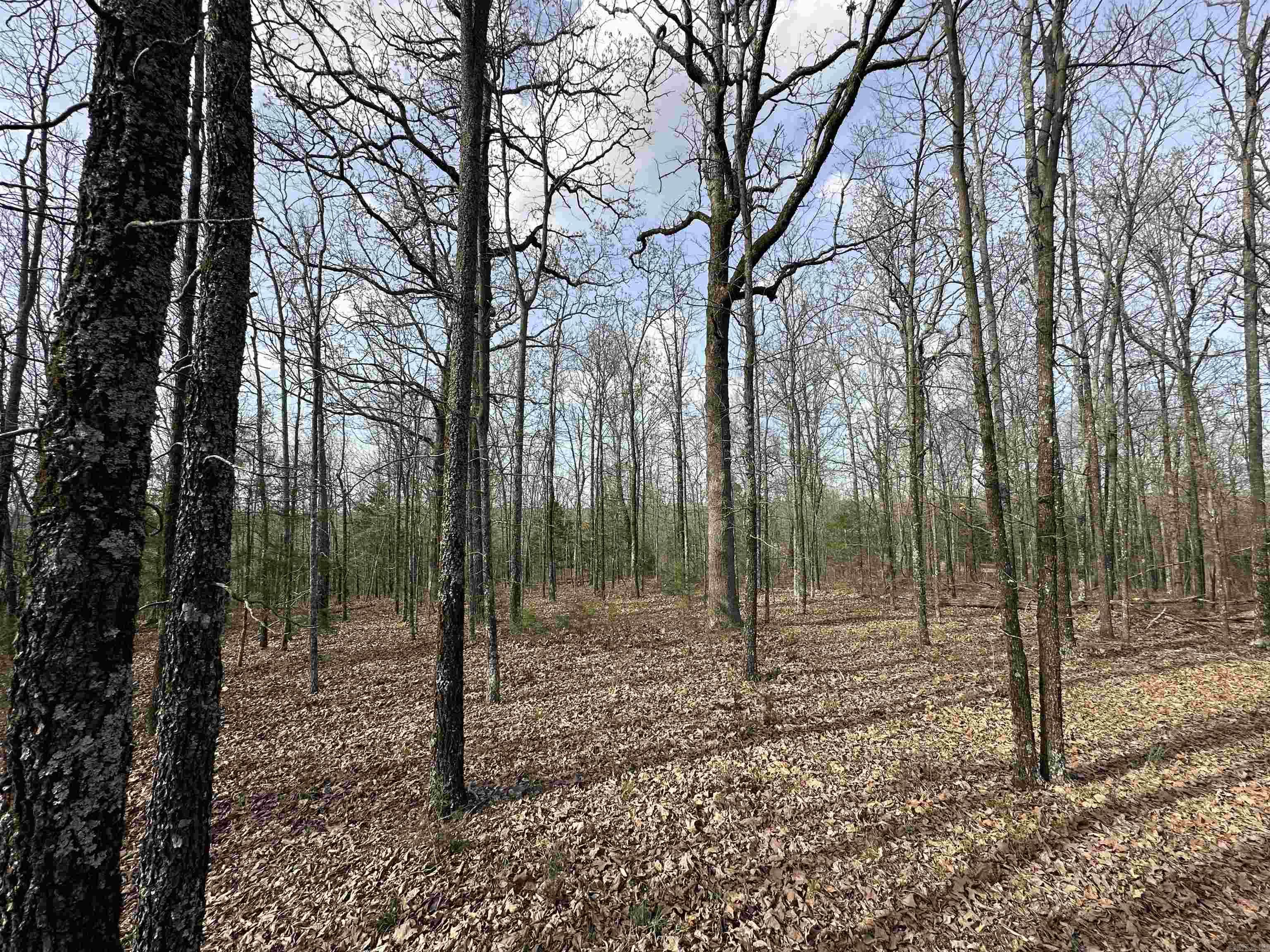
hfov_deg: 102.1
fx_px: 514
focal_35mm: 14
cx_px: 635
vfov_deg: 85.7
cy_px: 476
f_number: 2.2
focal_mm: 2.22
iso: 40
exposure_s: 1/963
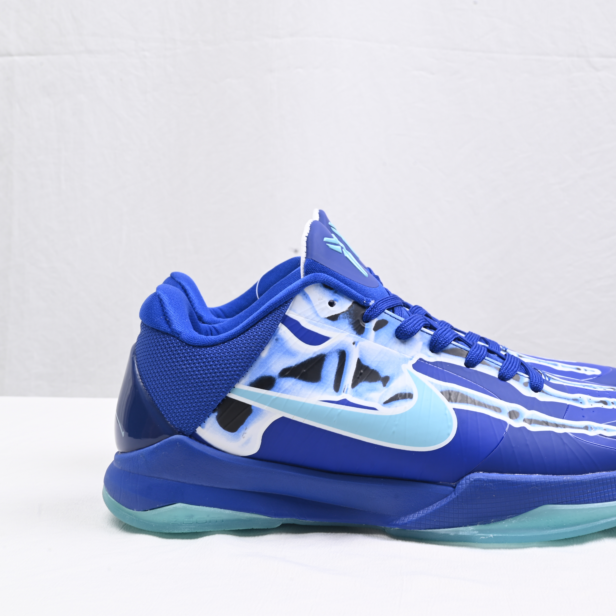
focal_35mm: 51
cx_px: 351
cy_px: 308
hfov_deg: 33.3
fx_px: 1027
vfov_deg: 33.4
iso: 100
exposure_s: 1/2
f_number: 16
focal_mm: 40
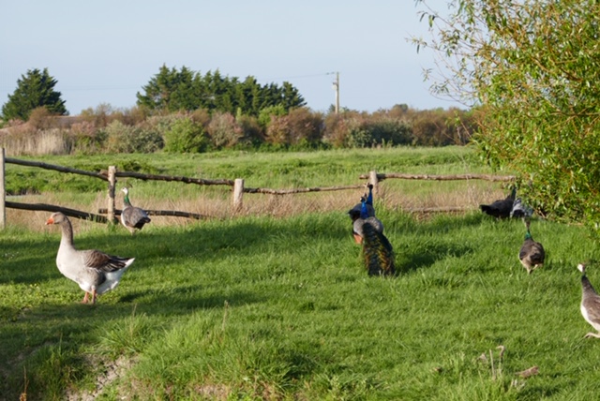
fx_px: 4104
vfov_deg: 5.6
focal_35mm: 246
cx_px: 300
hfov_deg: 8.4
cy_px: 200
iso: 125
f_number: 5.9
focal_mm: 89.6
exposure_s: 1/250
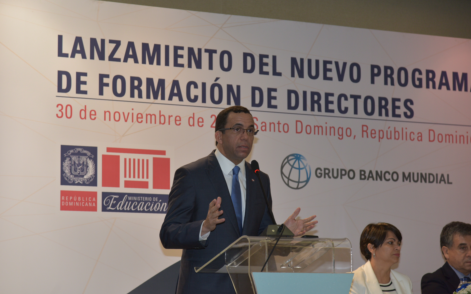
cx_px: 237
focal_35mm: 123
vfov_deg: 10.7
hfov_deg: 17.0
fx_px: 1579
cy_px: 144
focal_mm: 120
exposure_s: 1/125
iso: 1000
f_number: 4.5
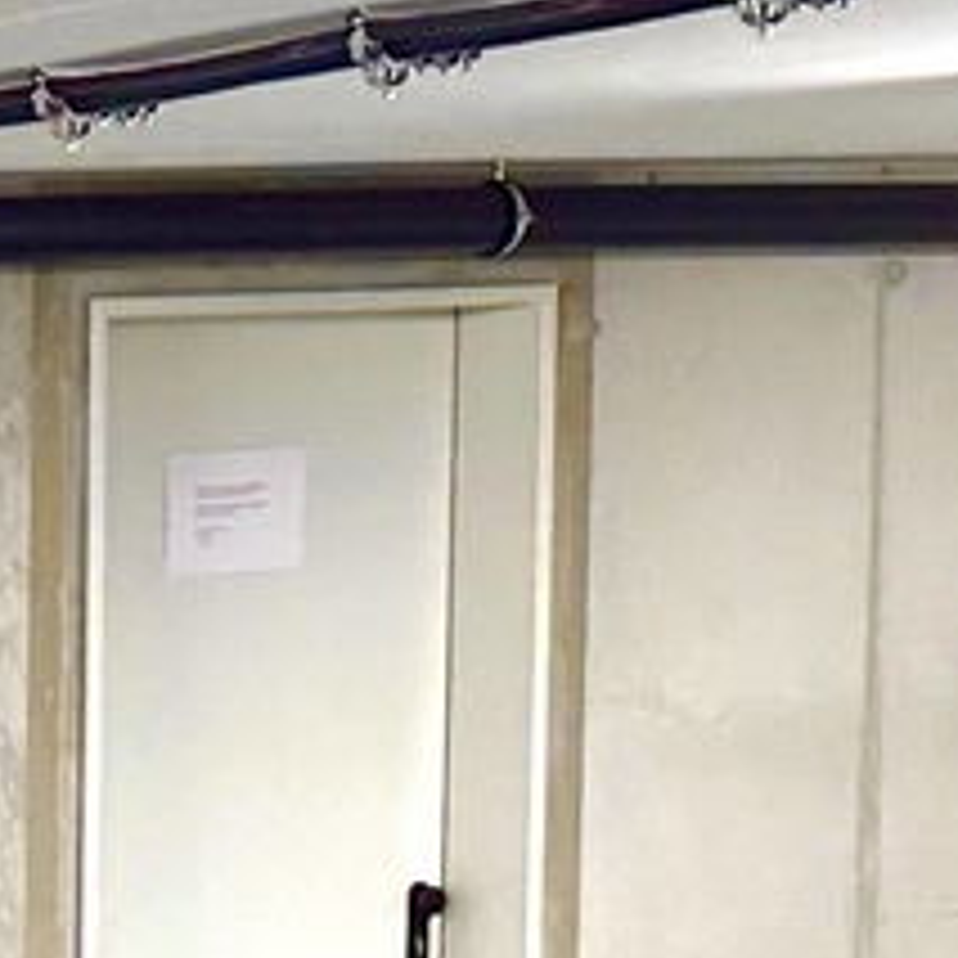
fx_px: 3194
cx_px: -1277
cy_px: 1320
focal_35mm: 102
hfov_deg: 13.2
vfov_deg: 16.0
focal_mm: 6.86
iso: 160
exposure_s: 1/50
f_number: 1.78
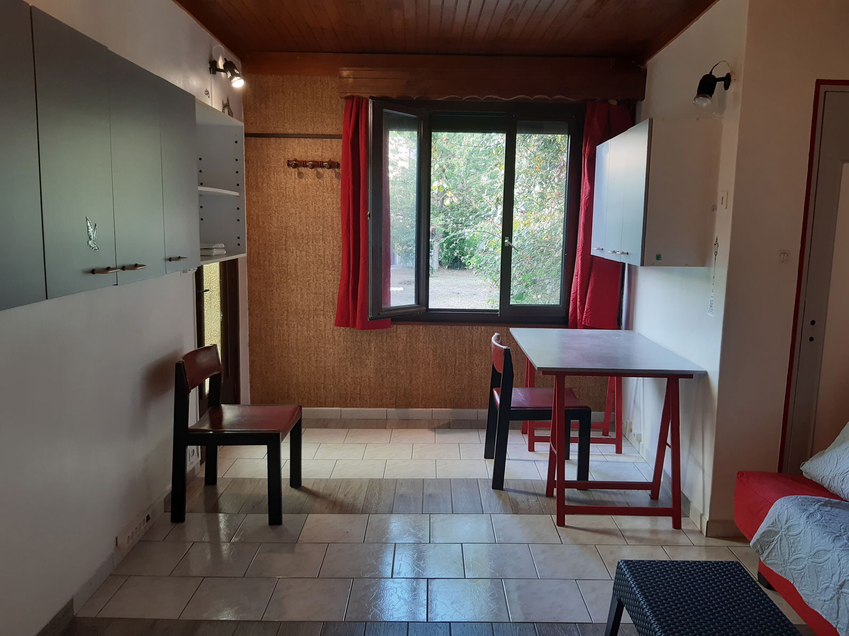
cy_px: 318
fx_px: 638
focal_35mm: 26
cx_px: 424
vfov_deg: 53.1
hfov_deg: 67.3
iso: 125
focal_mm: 3.92
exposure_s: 1/50
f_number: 1.7
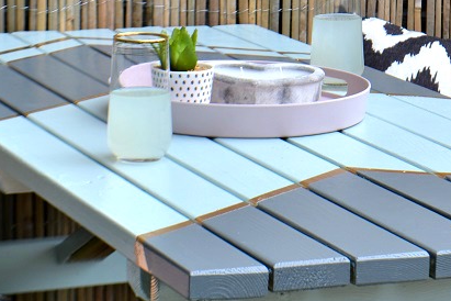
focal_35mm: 168
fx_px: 2105
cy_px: 9
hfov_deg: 12.2
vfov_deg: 8.1
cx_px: 349
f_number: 6.3
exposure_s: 1/160
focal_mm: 46
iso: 100
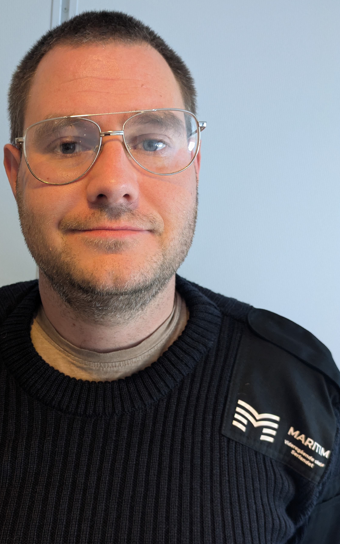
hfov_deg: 36.4
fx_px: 504
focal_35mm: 34
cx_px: 87
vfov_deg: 56.6
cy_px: 295
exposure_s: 1/50
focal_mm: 5.43
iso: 295
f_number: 1.89
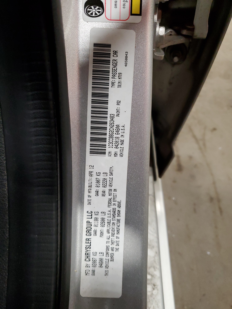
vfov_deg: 67.3
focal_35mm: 26
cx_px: 116
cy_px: 154
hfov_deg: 53.1
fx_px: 232
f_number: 1.5
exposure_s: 1/60.2
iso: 227
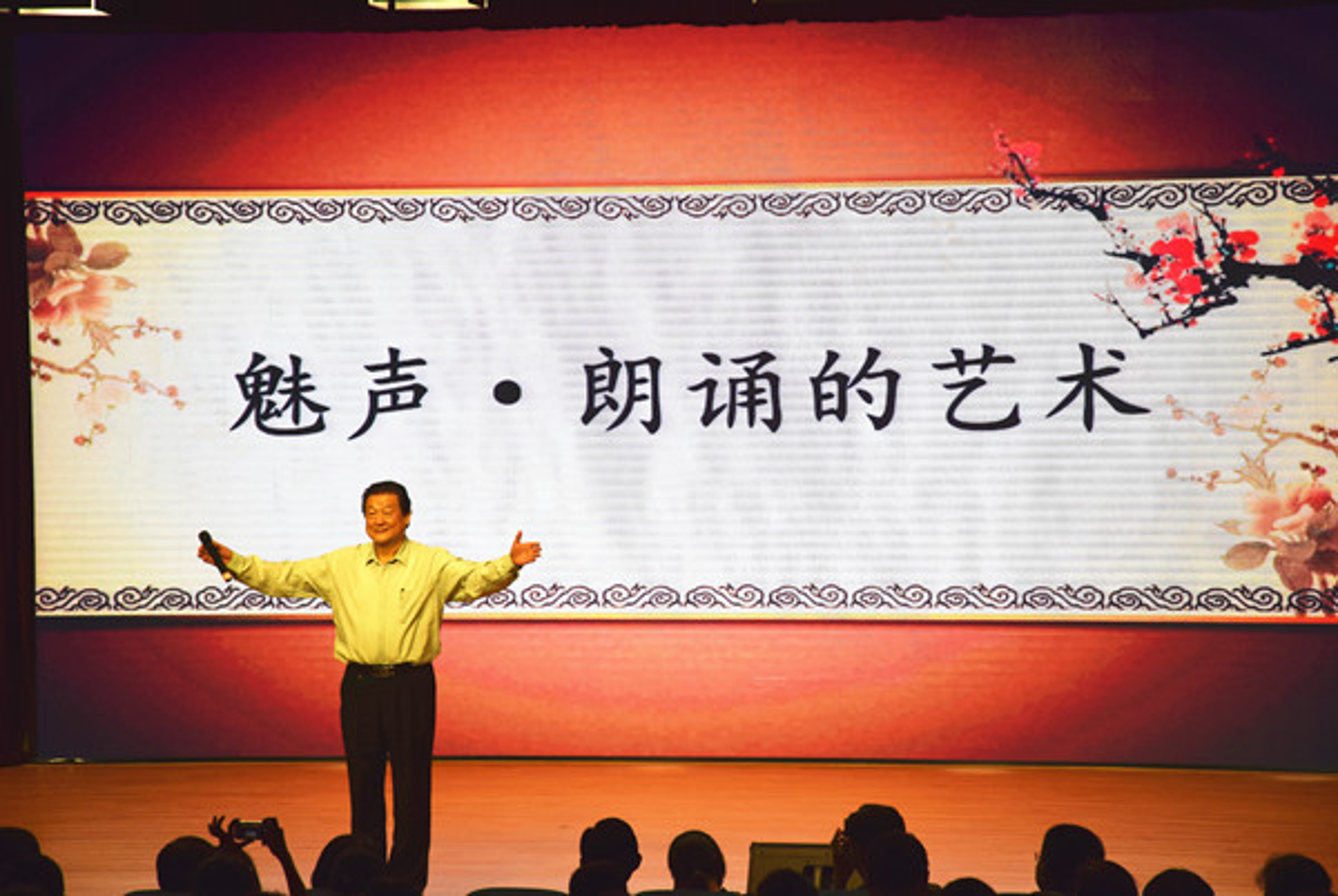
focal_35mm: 135
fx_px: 5025
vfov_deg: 10.2
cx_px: 669
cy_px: 448
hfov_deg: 15.2
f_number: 5.6
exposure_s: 1/125
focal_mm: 90
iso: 400
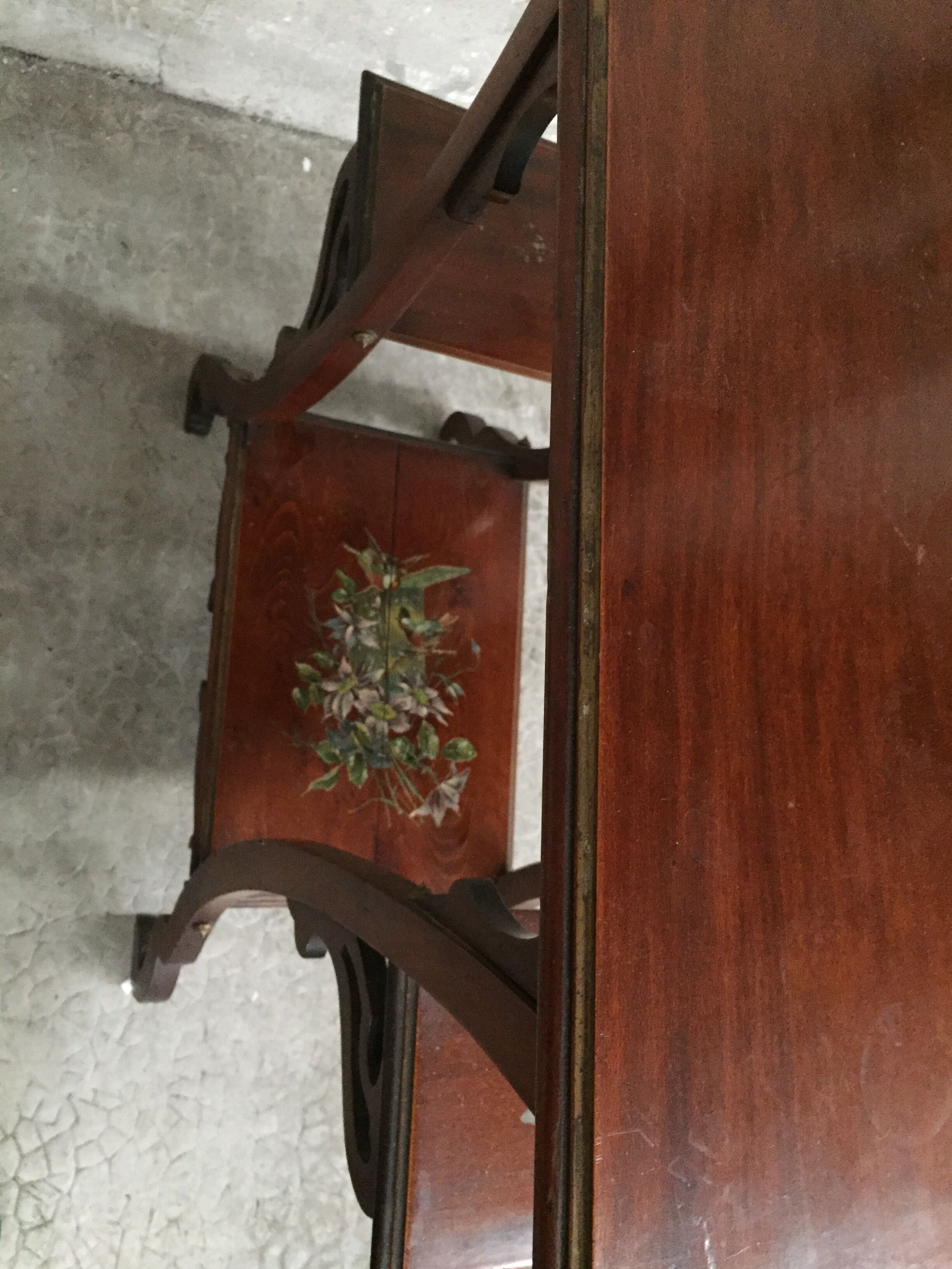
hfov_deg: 48.2
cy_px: 634
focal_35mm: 29
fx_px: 1063
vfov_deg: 61.7
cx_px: 476
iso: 400
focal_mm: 4.15
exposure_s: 1/17
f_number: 2.2
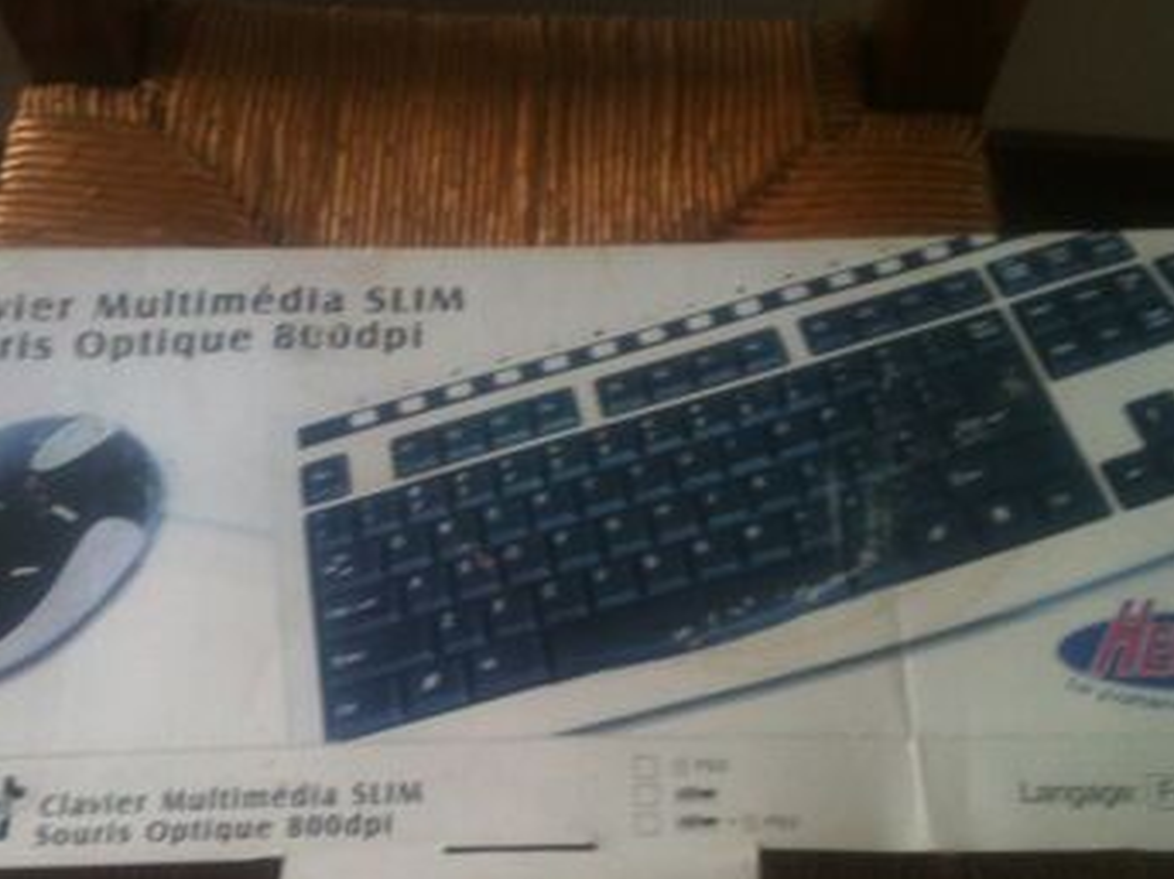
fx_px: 1661
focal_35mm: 49
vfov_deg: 29.6
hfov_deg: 38.9
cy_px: 472
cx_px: 599
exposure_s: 1/15
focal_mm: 3.85
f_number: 2.8
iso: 100
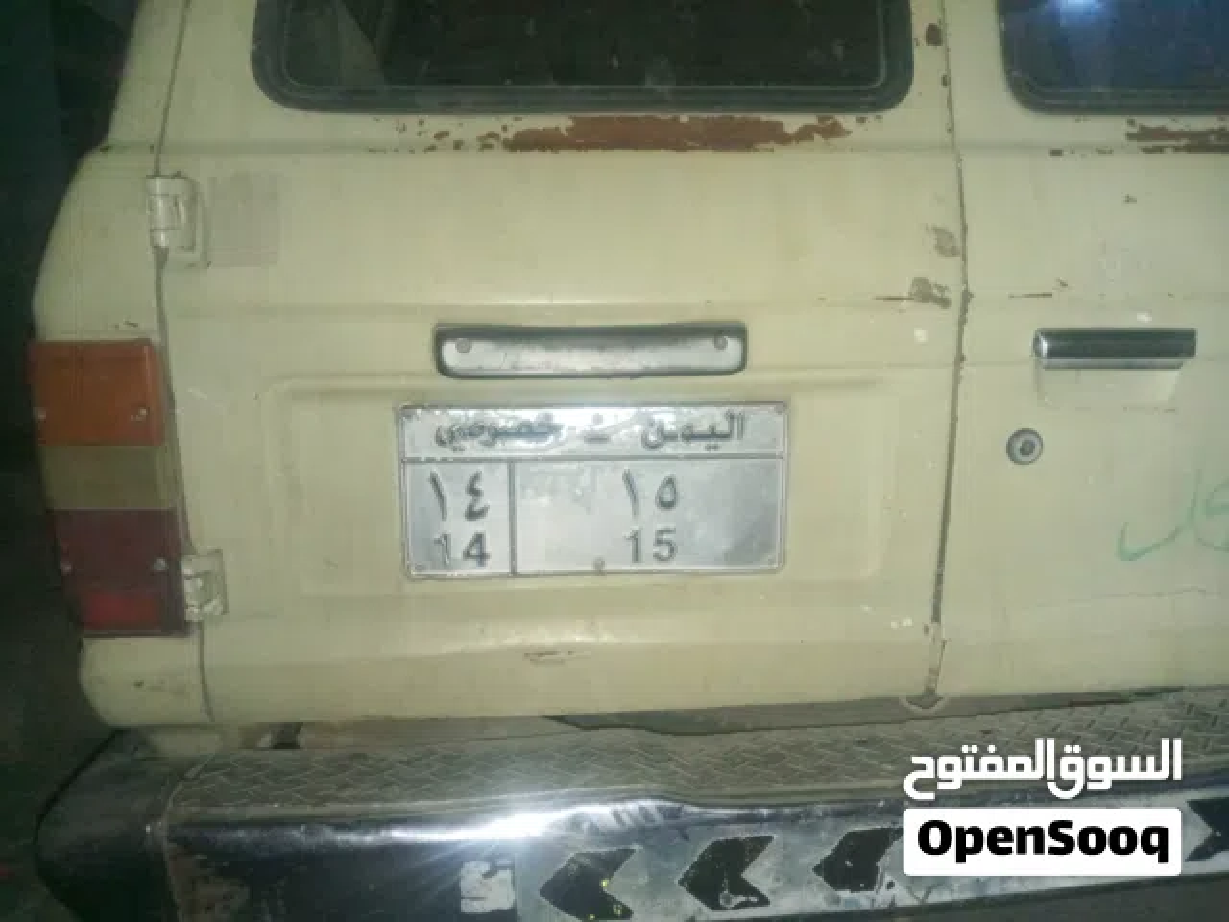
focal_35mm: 28
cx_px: 614
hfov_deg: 63.4
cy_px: 461
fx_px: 994
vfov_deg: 49.7
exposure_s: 1/20
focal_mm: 3.61
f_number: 1.8
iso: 800
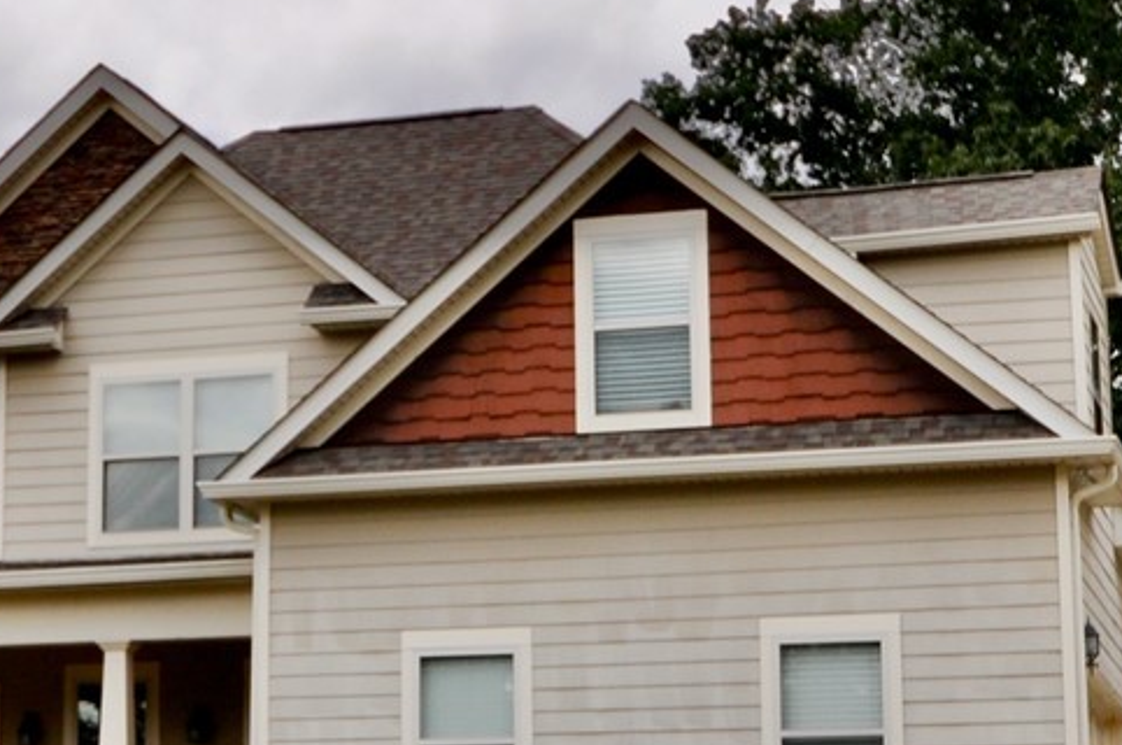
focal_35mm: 71
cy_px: 393
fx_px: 2214
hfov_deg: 27.9
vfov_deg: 19.1
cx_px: 226
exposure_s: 1/320
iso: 200
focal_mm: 21
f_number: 9
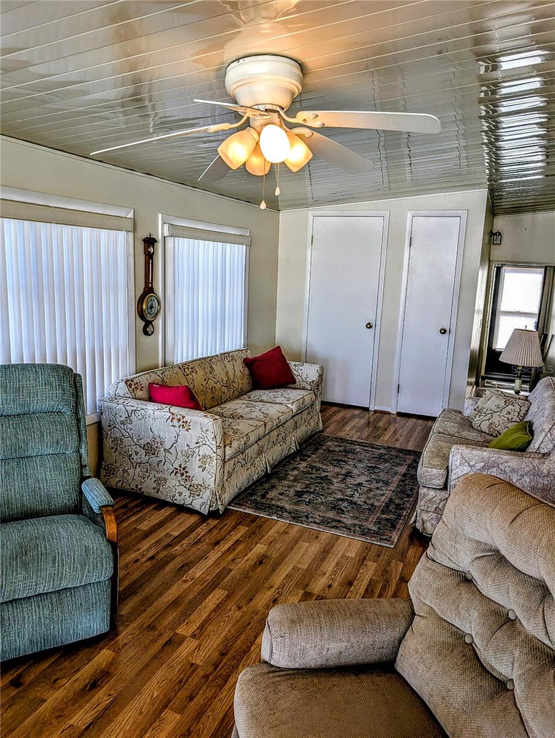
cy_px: 369
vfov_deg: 71.5
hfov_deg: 56.9
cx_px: 278
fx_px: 512
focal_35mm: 24
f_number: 1.68
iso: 69
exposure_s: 1/120
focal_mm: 6.9
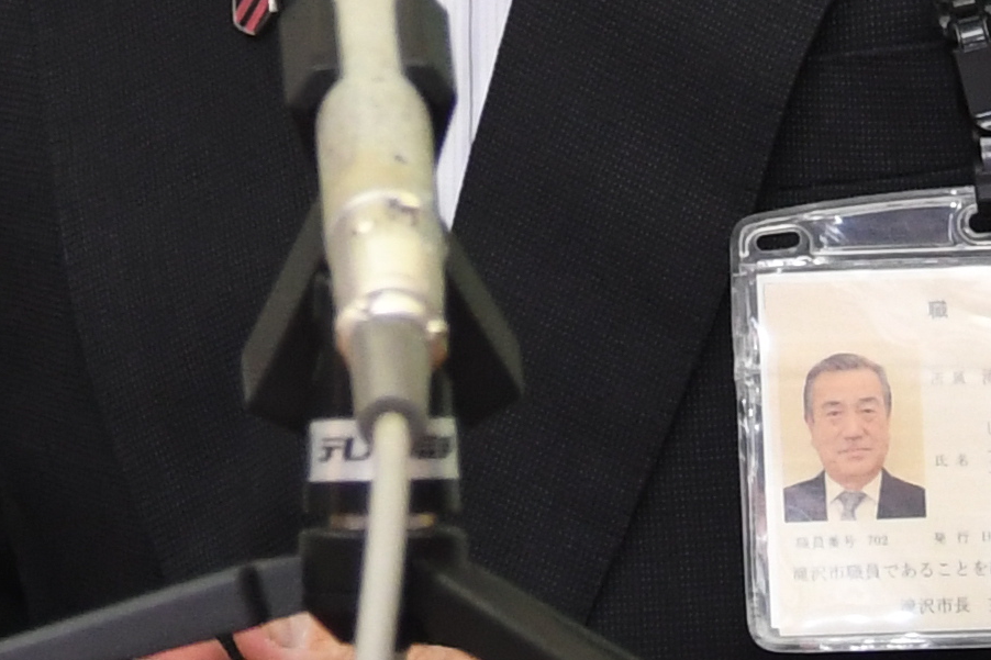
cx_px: 130
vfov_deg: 1.6
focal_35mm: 880
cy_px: -1055
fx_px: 24221
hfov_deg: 2.3
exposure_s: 1/160
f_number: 5.6
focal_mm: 95
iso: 1250
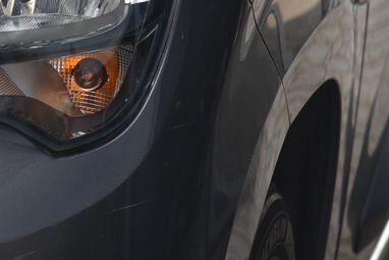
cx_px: -73
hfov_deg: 6.4
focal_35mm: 322
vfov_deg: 4.3
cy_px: -13
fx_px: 3481
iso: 500
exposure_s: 1/160
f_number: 6.3
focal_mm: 120
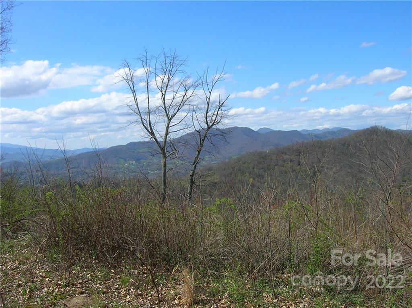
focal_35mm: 34
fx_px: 404
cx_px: 206
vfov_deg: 41.7
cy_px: 154
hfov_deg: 54.0
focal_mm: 5.7
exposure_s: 1/410
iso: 50
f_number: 4.9
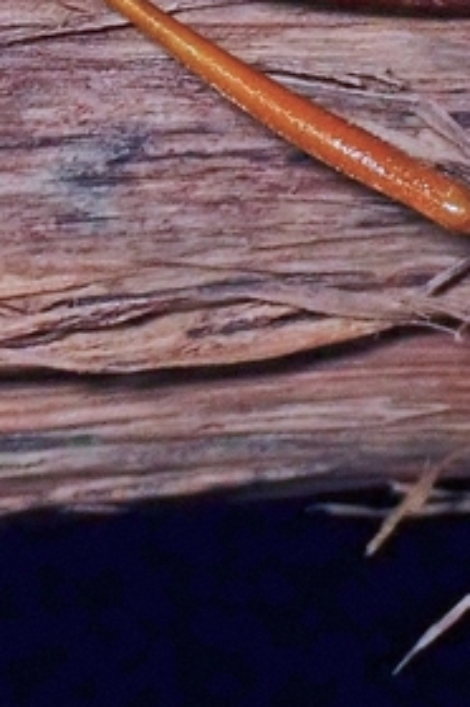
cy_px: -307
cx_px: -240
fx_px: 5163
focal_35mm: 263
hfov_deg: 5.2
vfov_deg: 7.7
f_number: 5
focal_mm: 11.09
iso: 200
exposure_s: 1/125
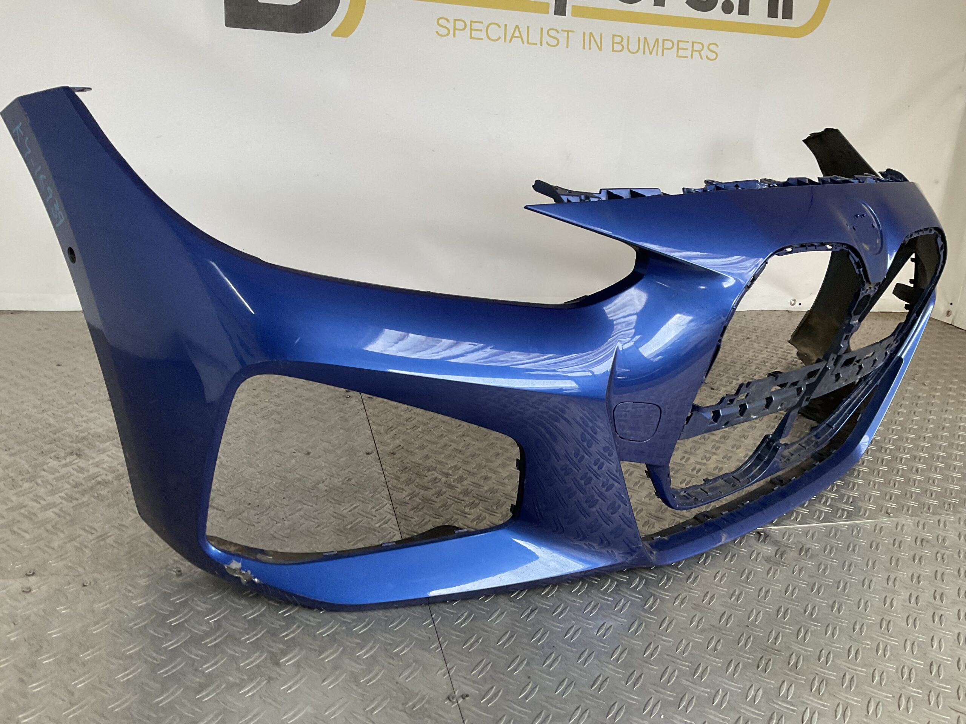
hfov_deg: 61.7
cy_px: 362
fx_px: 809
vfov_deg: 48.2
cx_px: 483
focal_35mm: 29
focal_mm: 3
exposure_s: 1/50
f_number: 1.8
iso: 80
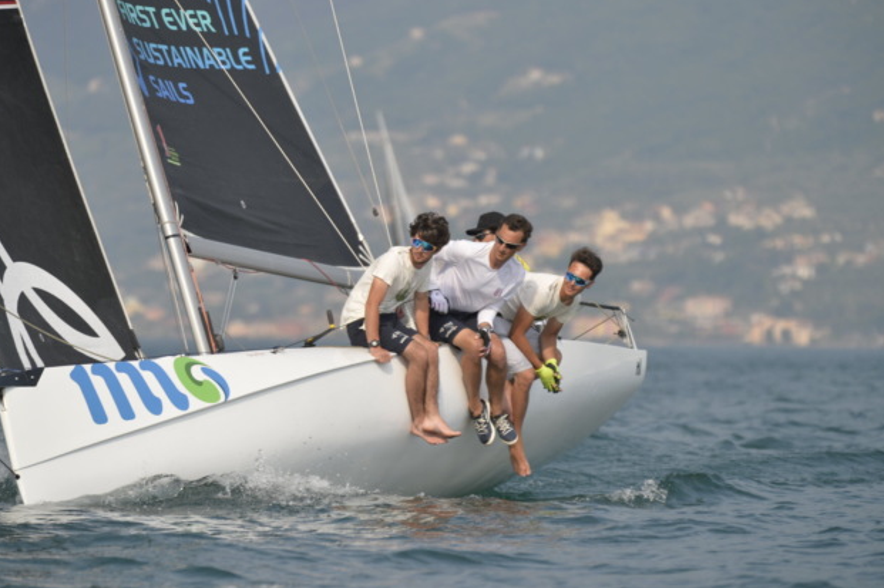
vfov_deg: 5.4
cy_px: 292
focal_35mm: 252
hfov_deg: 8.2
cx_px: 444
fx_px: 6183
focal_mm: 230
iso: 160
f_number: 4
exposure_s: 1/1250
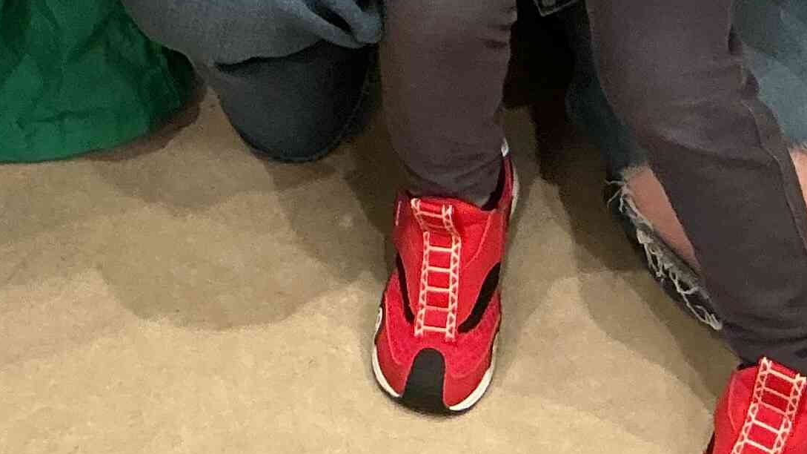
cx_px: 339
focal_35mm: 117
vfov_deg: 9.3
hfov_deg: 18.3
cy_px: -605
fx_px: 2503
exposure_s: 1/60
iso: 125
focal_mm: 3
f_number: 1.8
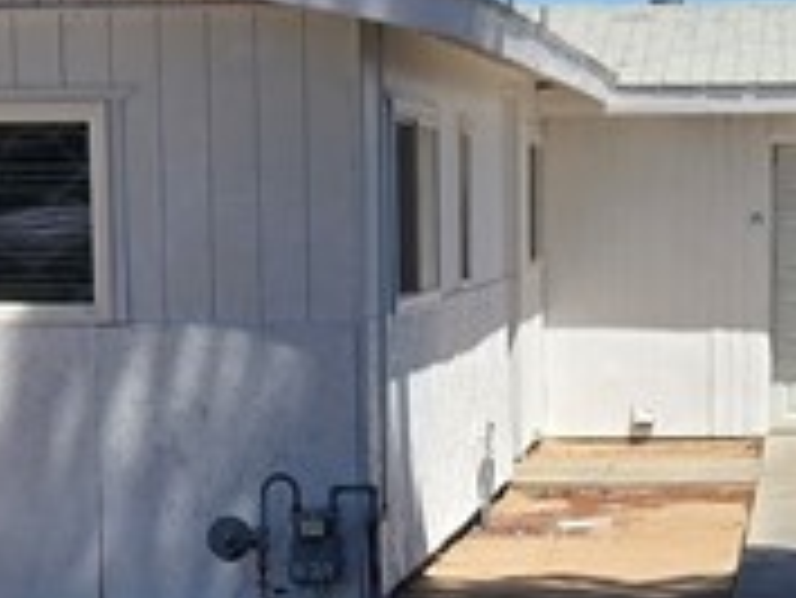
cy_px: 674
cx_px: 382
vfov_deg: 11.0
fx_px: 3060
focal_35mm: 133
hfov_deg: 14.8
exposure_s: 1/2404
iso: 25
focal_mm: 5.4
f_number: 1.8
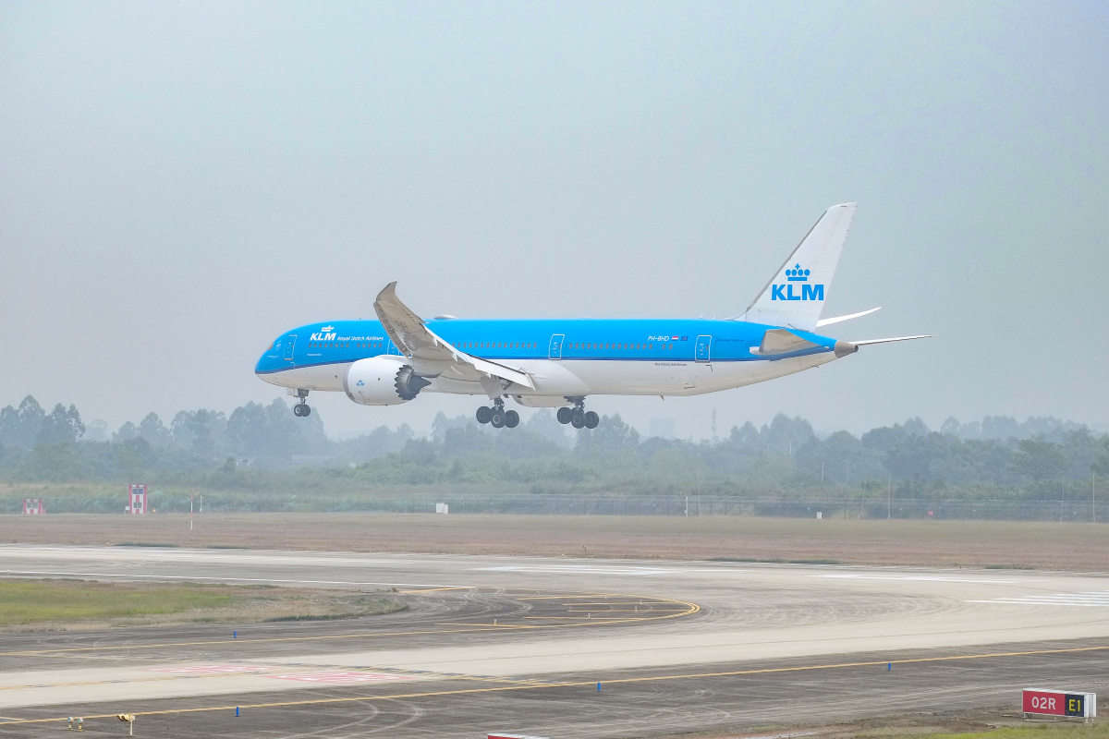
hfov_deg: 19.1
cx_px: 554
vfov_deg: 12.8
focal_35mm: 107
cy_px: 370
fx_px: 3296
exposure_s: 1/1000
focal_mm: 71.1
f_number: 8
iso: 800
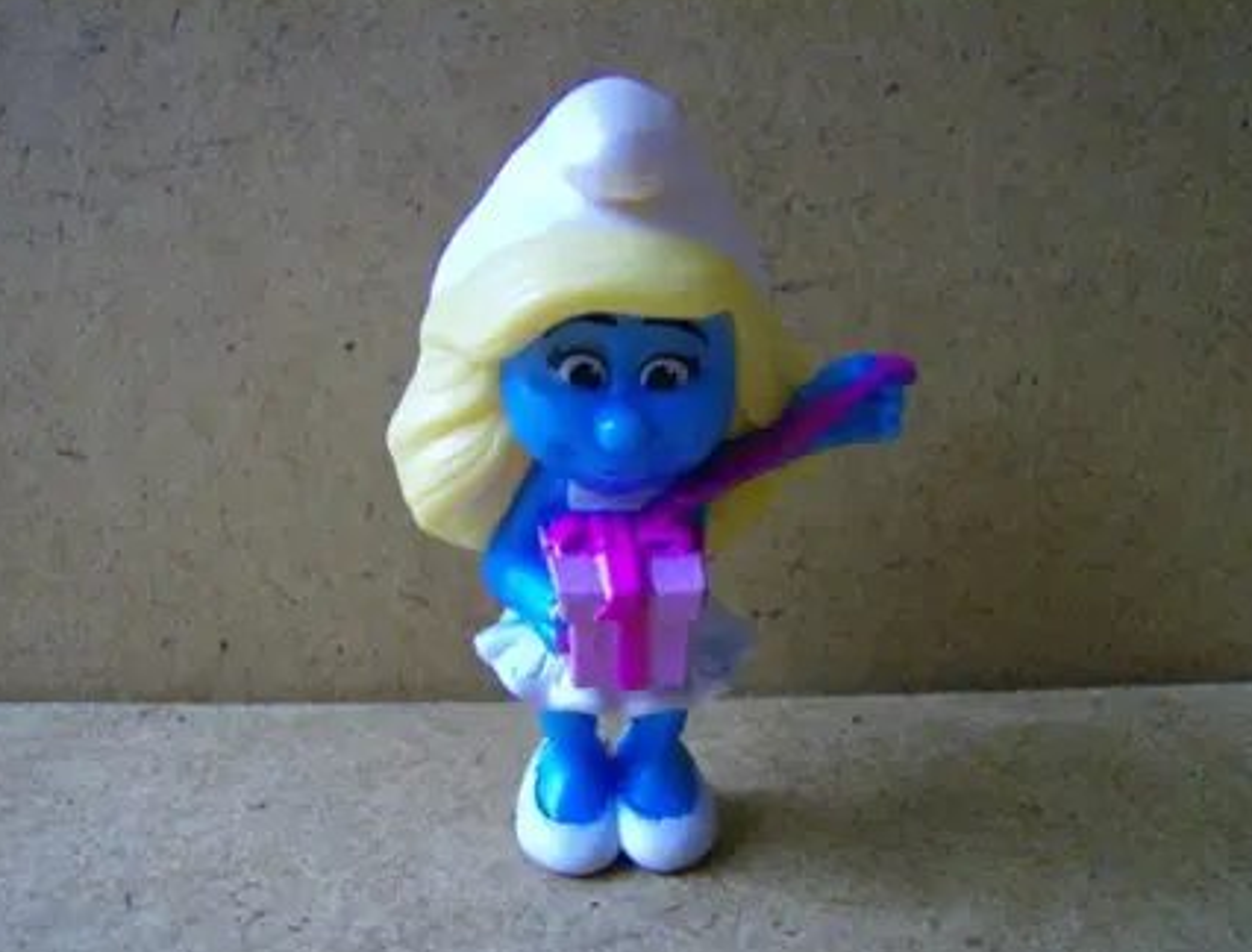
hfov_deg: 46.6
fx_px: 1454
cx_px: 630
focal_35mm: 40
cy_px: 514
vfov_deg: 36.2
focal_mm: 6
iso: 200
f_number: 2.8
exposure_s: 1/14
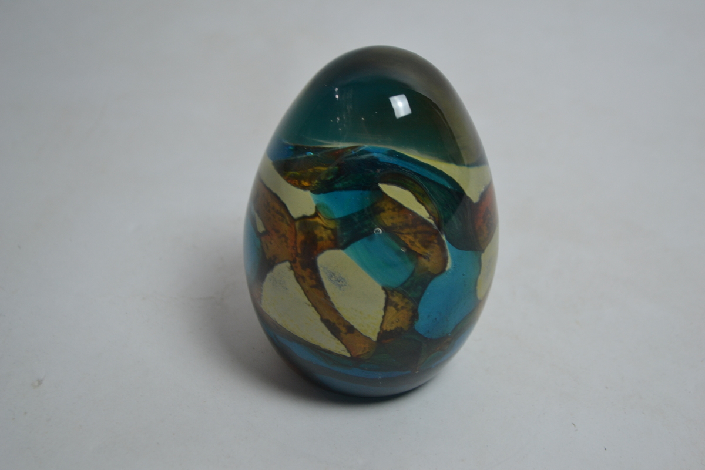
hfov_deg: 33.4
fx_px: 1175
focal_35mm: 60
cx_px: 352
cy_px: 235
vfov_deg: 22.6
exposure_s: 1/25
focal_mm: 40
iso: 400
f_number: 5.3
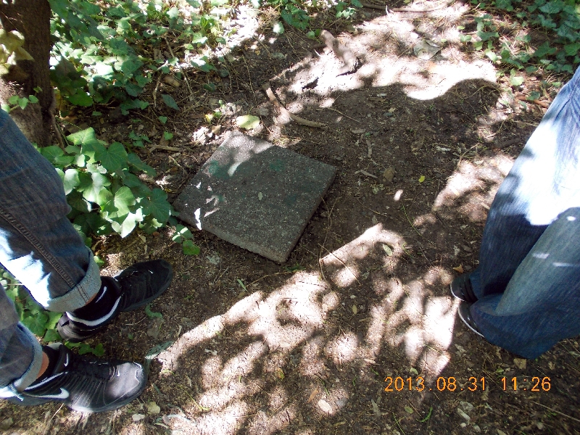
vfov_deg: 49.7
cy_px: 218
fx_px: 469
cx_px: 290
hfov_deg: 63.4
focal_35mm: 28
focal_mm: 4
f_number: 2.7
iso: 80
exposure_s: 1/40
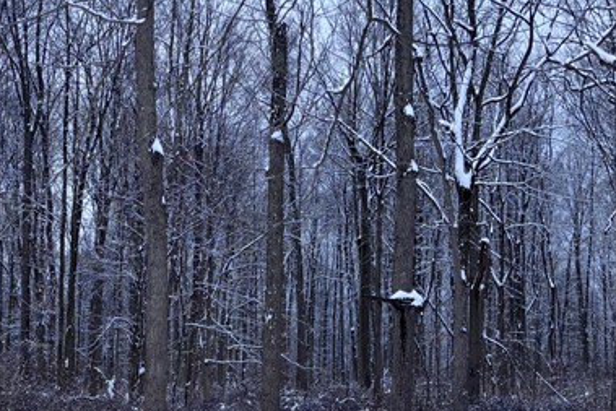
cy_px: 380
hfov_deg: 27.4
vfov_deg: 18.3
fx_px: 1250
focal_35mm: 73
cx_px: 180
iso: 50
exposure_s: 1/1152
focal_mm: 5.96
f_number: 1.6
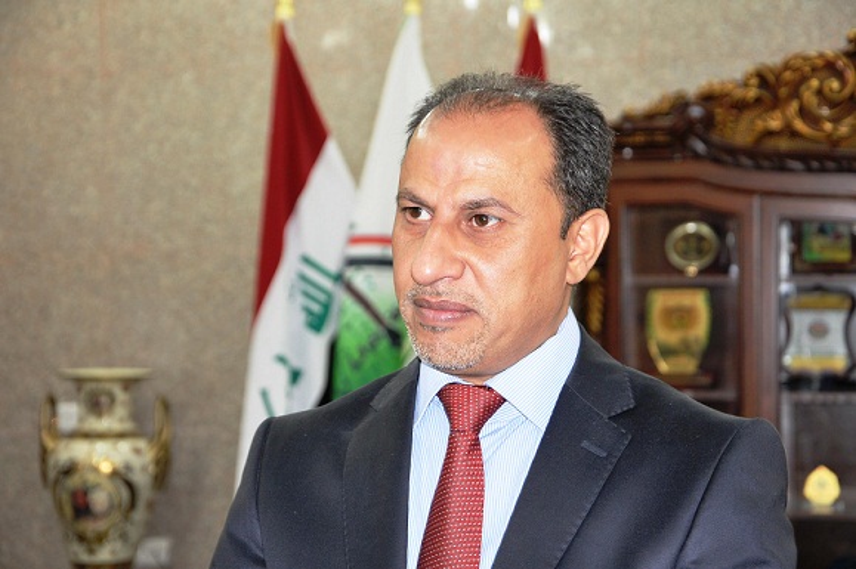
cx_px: 428
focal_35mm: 112
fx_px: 2673
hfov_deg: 18.2
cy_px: 284
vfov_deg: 12.2
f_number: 5.6
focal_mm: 75
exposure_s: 1/30
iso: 500
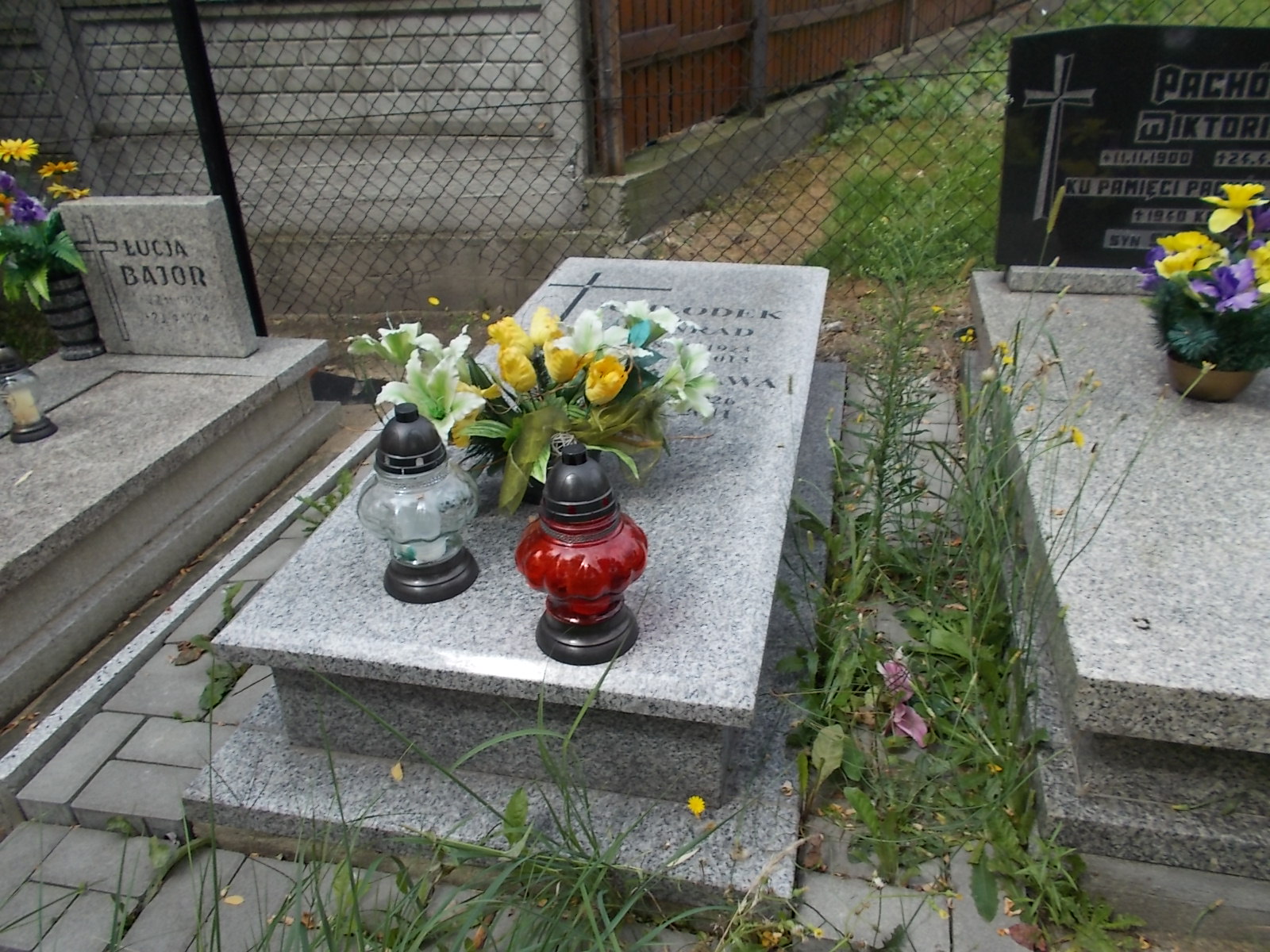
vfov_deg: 53.1
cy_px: 476
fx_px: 954
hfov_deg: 67.3
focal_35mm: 26
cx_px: 635
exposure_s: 1/100
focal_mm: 4.6
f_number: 8
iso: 80
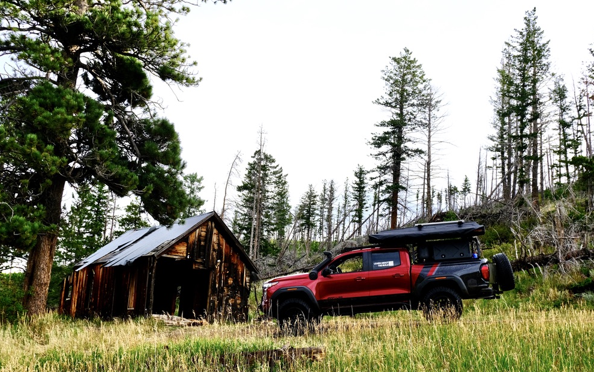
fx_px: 615
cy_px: 213
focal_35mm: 38
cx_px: 298
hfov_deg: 51.5
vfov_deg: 33.5
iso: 320
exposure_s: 1/340
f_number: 5.6
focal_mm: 22.8
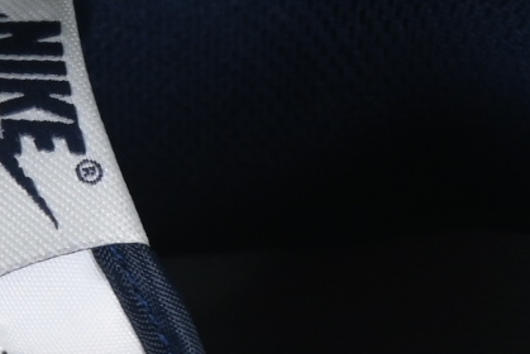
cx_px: -278
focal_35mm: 498
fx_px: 7336
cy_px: 949
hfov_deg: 4.1
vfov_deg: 2.7
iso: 160
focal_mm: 50
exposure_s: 1/80
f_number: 7.1
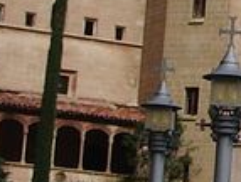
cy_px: -54
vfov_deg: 5.9
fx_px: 1745
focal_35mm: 250
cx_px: 487
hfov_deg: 7.6
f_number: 4.3
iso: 50
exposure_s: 1/250
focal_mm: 5.8
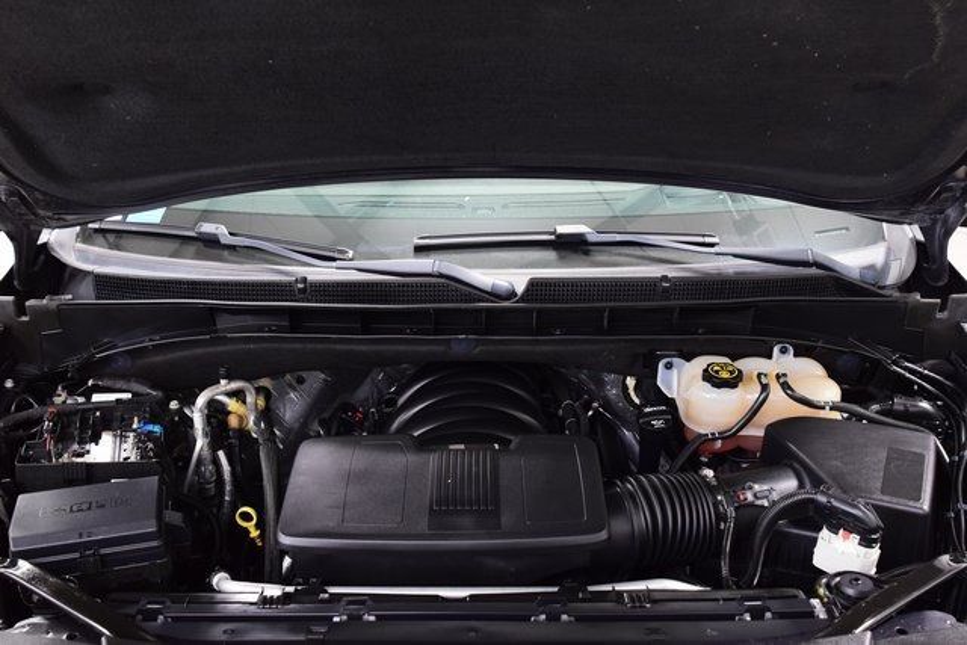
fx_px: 967
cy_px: 322
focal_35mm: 36
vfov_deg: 36.9
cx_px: 484
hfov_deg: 53.1
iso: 1600
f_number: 5
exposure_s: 1/15
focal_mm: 24
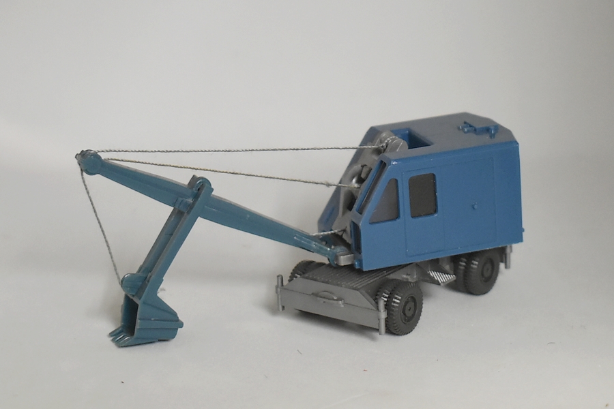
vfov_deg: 22.6
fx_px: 1023
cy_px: 204
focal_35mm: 60
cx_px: 307
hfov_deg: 33.4
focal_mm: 40
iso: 1600
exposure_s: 1/125
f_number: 4.8
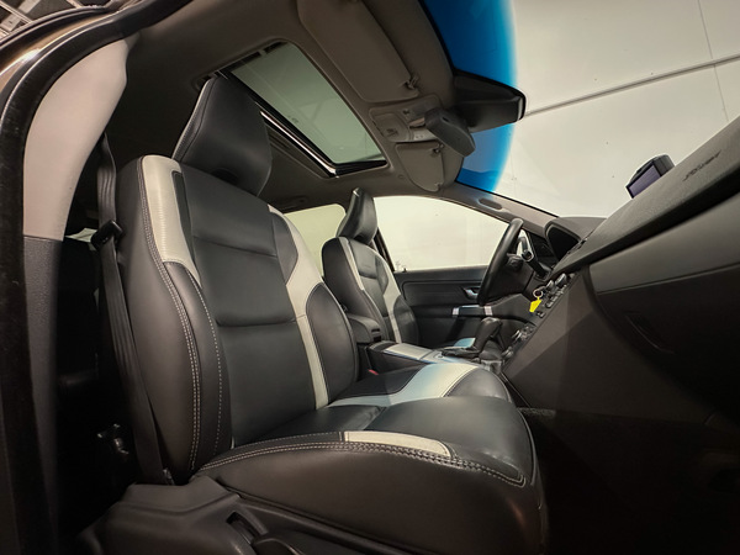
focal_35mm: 14
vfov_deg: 85.7
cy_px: 278
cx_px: 370
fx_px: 299
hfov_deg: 102.1
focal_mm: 2.22
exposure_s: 1/50
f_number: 2.2
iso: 1250
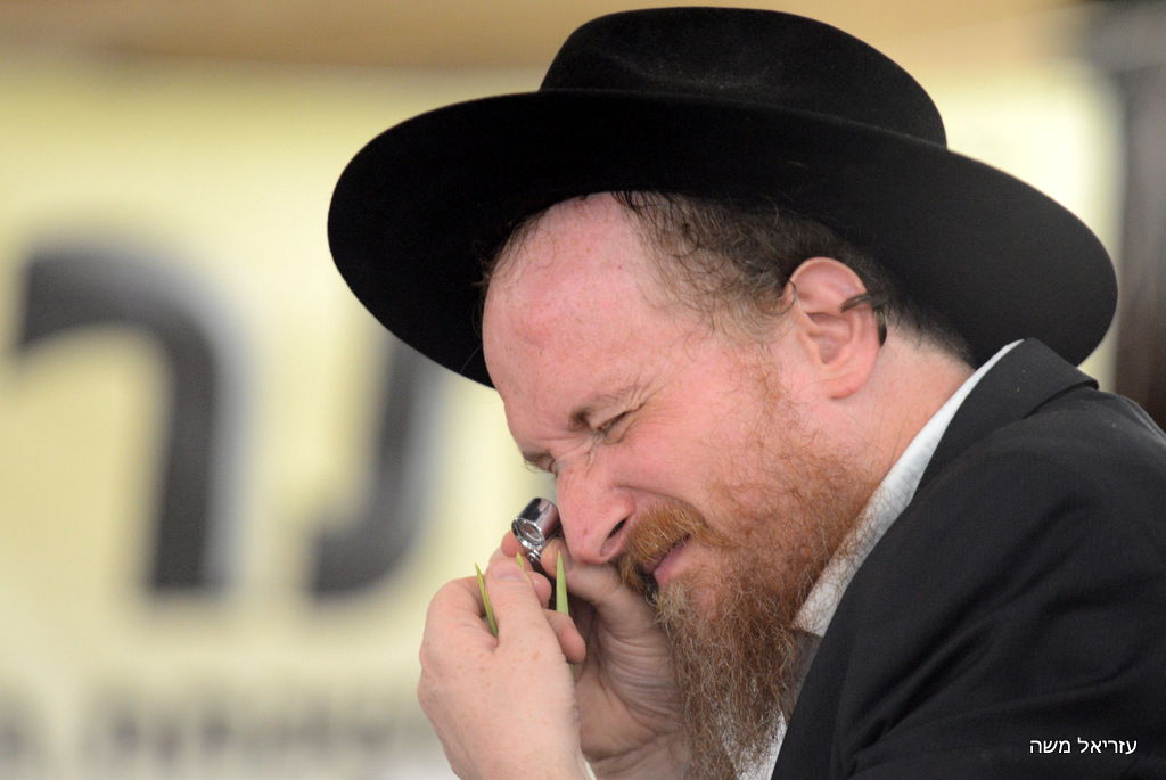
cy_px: 390
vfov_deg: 4.6
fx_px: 9726
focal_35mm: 300
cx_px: 583
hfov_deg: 6.9
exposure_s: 1/100
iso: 4000
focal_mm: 300
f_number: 4
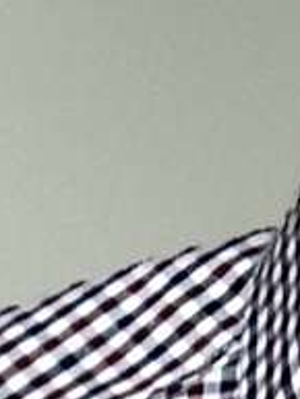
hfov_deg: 6.6
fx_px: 2586
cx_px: 19
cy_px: -132
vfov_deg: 8.7
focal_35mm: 224
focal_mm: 2.71
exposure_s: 1/55
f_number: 2.2
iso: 400
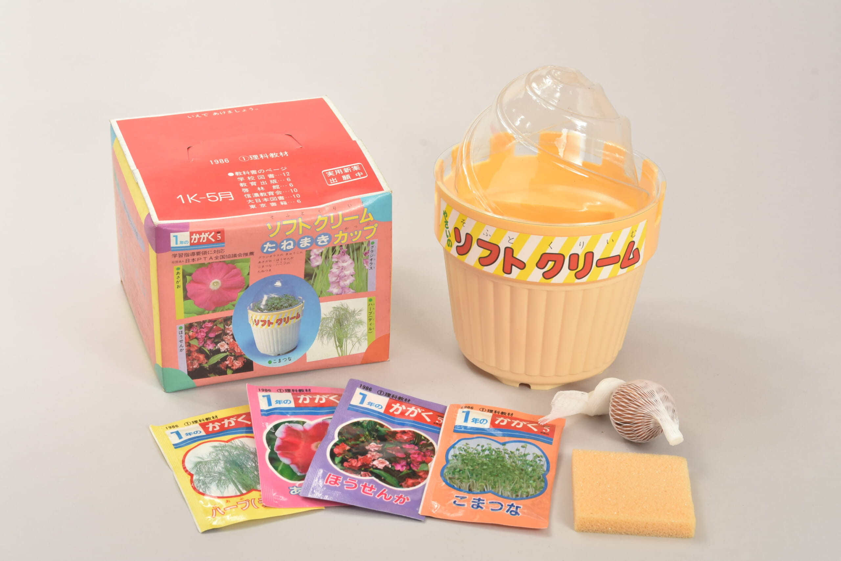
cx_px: 420
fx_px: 1752
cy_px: 280
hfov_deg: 27.0
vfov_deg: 18.2
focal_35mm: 75
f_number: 13
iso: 200
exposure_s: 1/60
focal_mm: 50
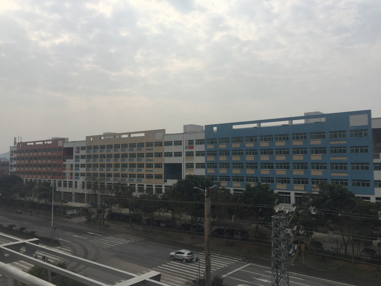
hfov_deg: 61.7
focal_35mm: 29
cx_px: 190
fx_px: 319
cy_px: 143
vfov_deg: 48.2
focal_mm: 4.15
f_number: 2.2
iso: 32
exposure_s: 1/2475
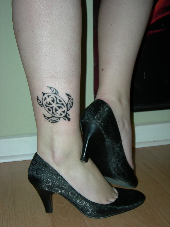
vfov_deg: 38.2
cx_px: 85
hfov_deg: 29.1
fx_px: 327
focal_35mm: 50
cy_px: 114
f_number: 3.1
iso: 64
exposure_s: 1/60.1
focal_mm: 10.4
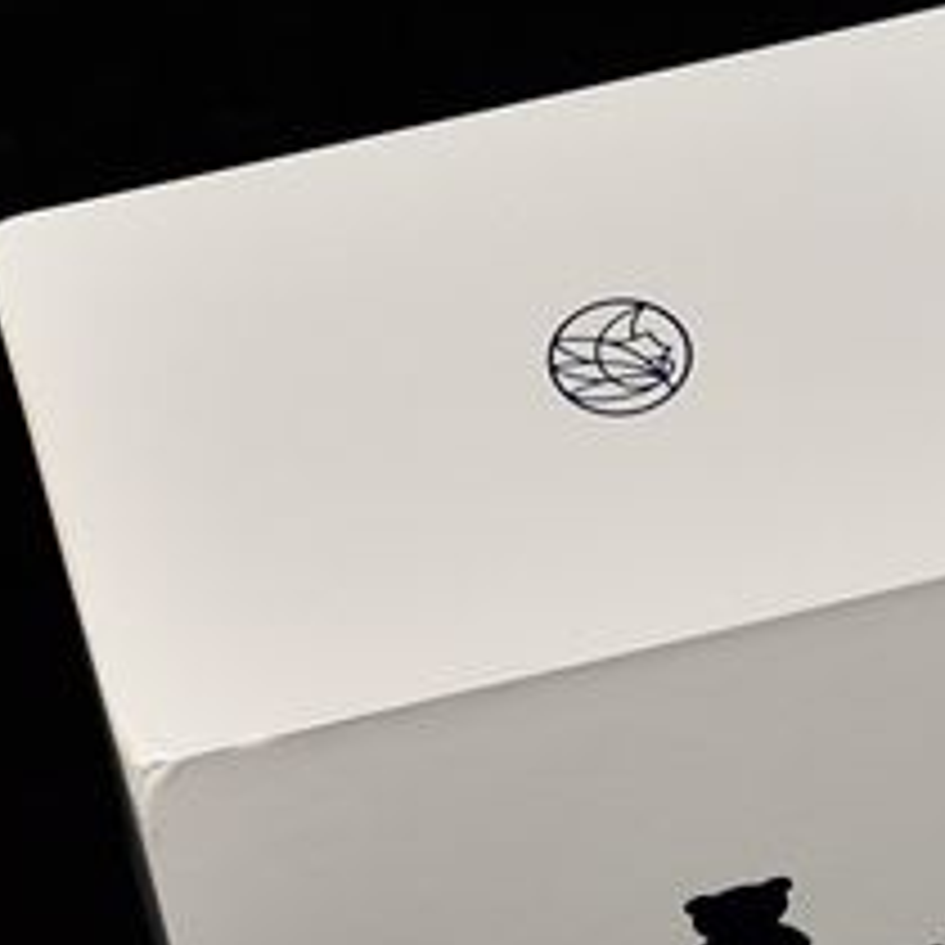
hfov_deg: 6.8
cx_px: 1750
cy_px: 1372
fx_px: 7691
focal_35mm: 249
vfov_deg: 6.9
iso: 160
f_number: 5.6
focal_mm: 60
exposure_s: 1/125
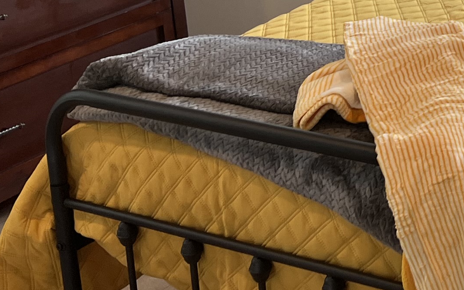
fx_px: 1315
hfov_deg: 18.6
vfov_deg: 12.1
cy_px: -129
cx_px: 601
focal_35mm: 104
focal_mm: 5.7
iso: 50
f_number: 1.5
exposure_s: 1/120
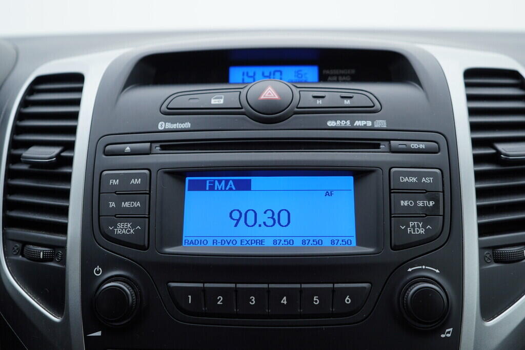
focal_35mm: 36
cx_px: 262
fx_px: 525
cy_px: 175
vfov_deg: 36.9
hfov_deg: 53.1
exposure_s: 1/50
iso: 125
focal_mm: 24
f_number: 3.2
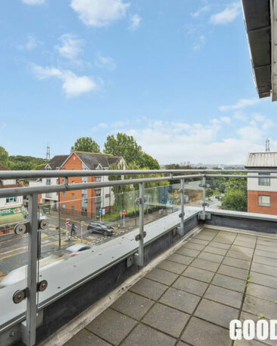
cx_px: 114
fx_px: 214
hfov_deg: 65.4
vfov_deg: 78.0
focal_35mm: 21
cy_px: 173
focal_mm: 14.6
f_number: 11
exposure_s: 1/13
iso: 50
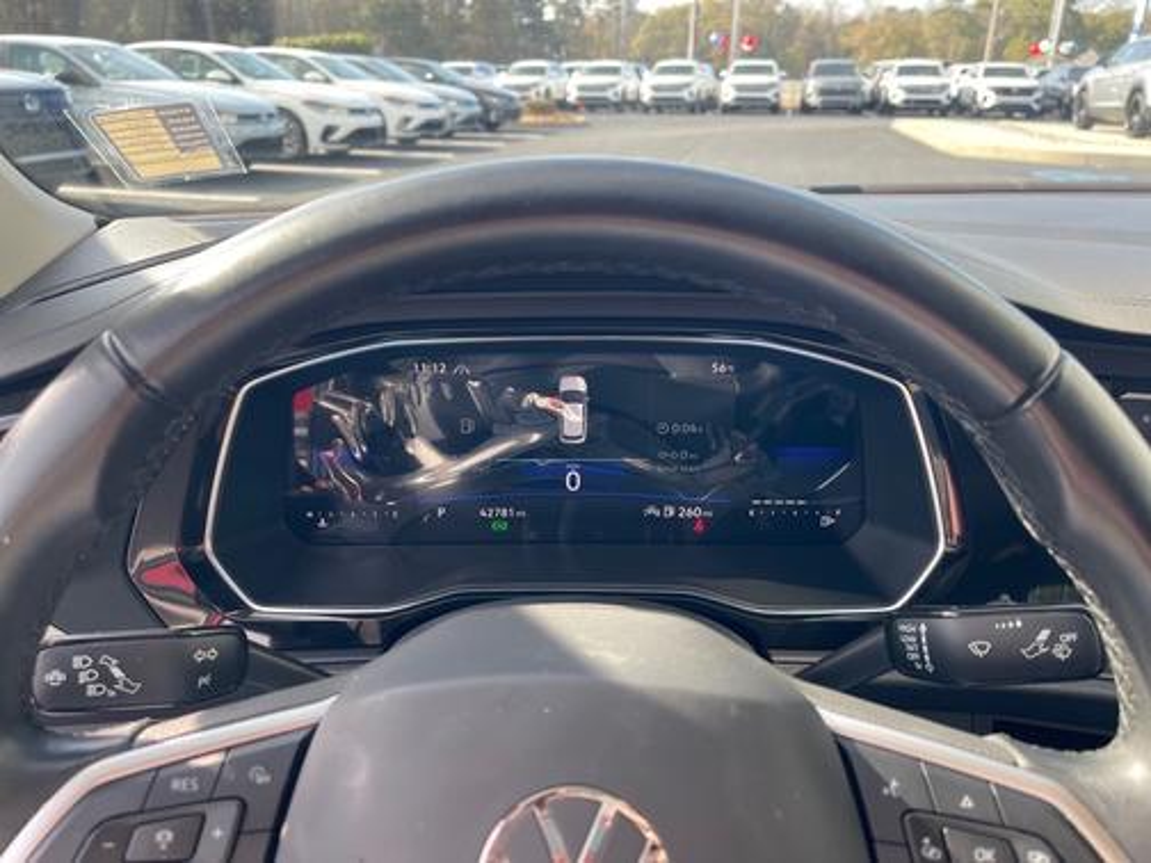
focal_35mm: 26
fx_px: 865
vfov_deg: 53.1
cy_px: 432
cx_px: 576
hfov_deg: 67.3
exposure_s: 1/211
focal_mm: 5.1
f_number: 1.6
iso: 32
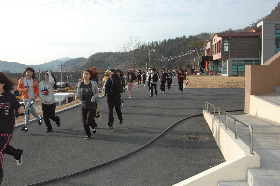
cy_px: 93
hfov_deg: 53.2
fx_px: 280
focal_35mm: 36
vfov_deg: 36.8
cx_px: 140
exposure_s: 1/500
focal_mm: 24
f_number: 13
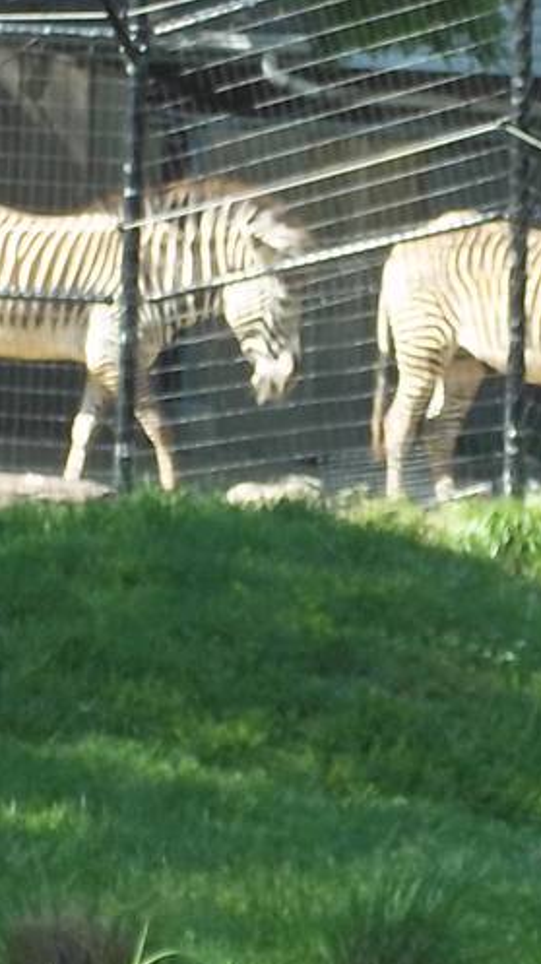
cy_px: 497
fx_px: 9680
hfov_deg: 3.2
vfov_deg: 5.7
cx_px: 553
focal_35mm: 379
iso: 80
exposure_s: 1/100
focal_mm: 19.5
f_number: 5.6
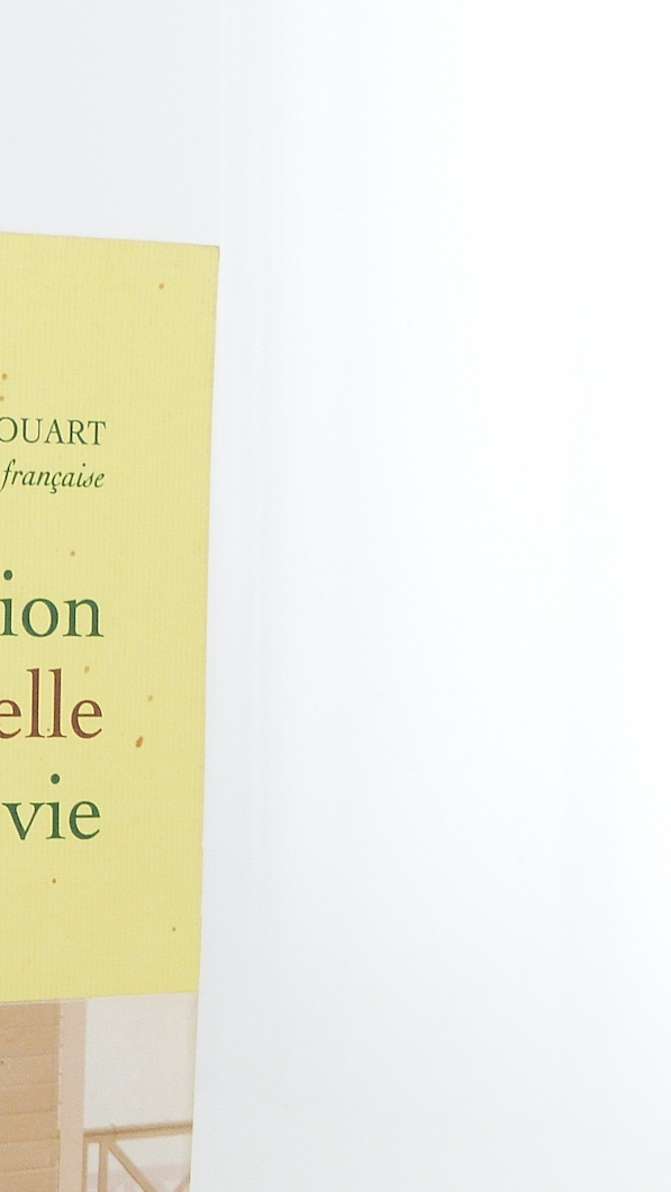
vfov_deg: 18.5
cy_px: 889
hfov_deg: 10.3
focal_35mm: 115
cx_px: -213
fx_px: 3637
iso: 125
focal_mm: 8.7
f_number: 3.2
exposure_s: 1/60
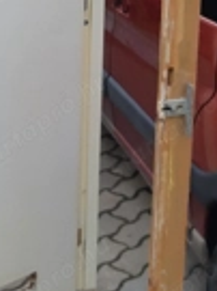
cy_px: -4
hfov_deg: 19.1
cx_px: 122
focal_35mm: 77
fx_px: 645
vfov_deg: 24.2
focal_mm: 3.93
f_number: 1.7
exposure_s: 1/216
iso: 40
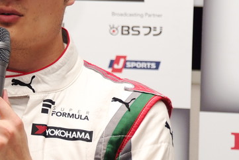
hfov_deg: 6.5
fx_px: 2092
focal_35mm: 315
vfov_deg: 4.4
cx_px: 11
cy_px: 42
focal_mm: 105
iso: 400
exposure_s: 1/250
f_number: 5.6
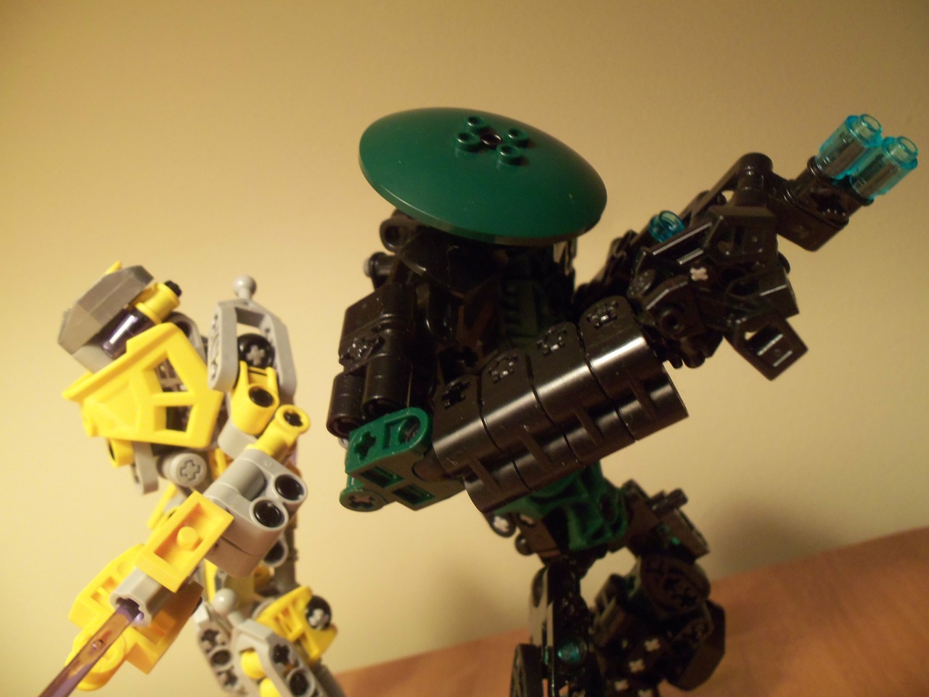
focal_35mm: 29
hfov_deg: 61.7
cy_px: 348
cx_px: 464
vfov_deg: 48.2
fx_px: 778
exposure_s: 1/30
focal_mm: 5.2
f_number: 3.4
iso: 160
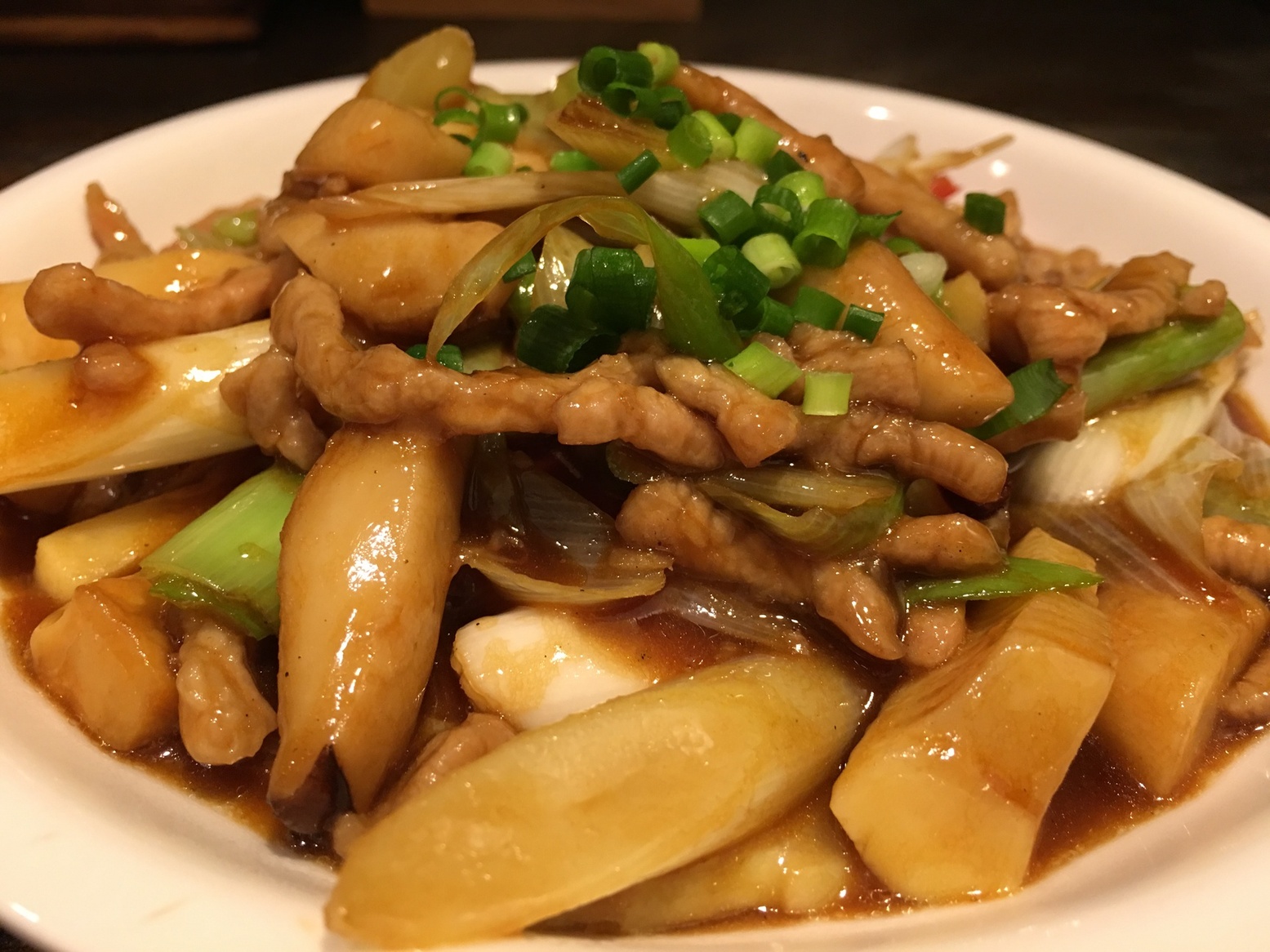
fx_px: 1064
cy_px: 476
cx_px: 635
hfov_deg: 61.7
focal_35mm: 29
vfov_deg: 48.2
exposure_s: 1/15
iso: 64
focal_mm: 4.15
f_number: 2.2
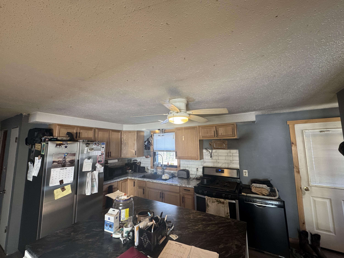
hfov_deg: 102.1
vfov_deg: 85.7
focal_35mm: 14
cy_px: 129
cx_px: 172
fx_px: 139
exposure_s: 1/60
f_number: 2.2
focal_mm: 2.22
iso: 250
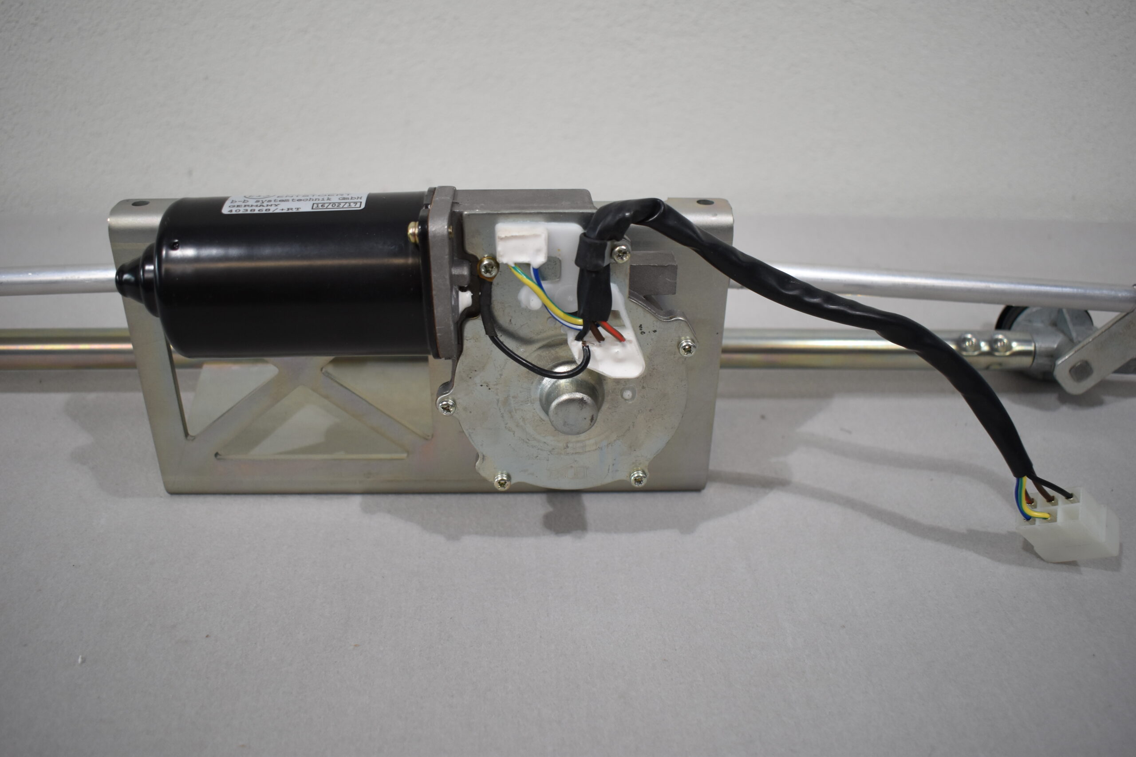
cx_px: 568
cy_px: 378
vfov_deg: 41.7
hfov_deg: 59.5
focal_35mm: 32
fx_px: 994
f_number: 3.8
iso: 560
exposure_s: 1/250
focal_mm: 21
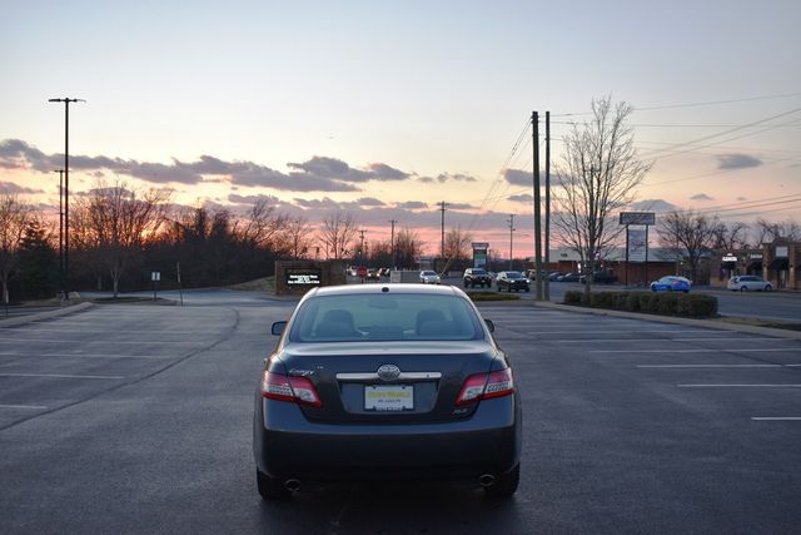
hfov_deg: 46.4
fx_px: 935
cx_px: 400
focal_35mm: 42
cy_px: 268
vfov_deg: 31.9
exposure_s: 1/250
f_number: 5.6
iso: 400
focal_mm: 28
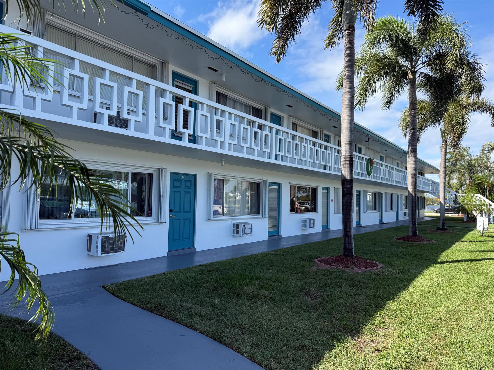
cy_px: 185
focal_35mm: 24
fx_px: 343
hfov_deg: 71.6
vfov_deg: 56.8
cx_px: 247
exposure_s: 1/1901
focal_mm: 6.76
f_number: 1.78
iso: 80
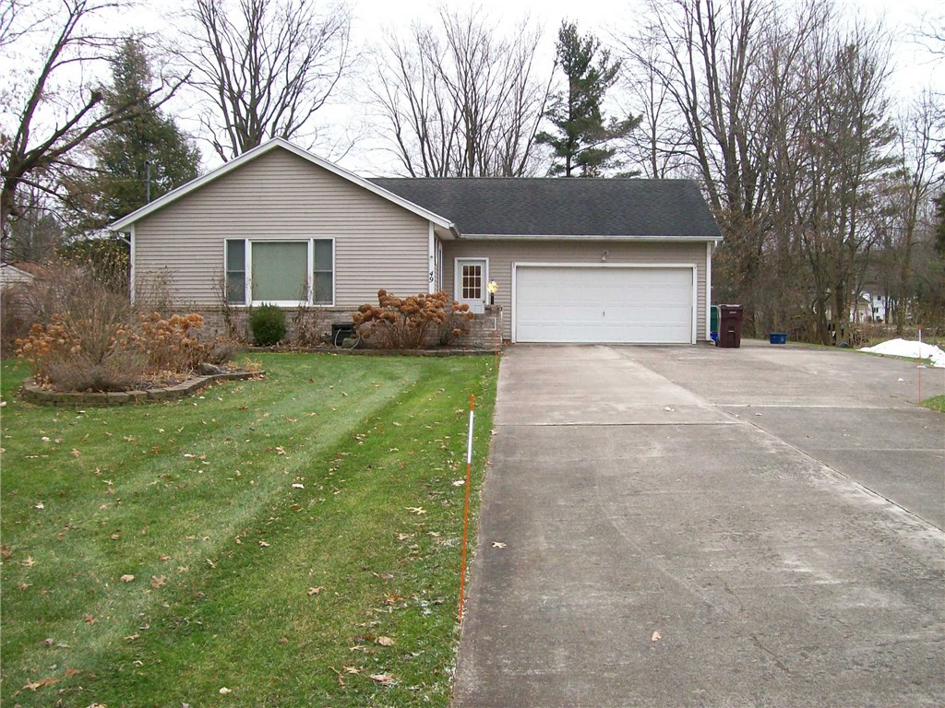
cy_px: 354
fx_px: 983
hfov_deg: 51.4
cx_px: 472
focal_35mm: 36
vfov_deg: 39.7
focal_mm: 6
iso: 140
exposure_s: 1/86.8
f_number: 2.7
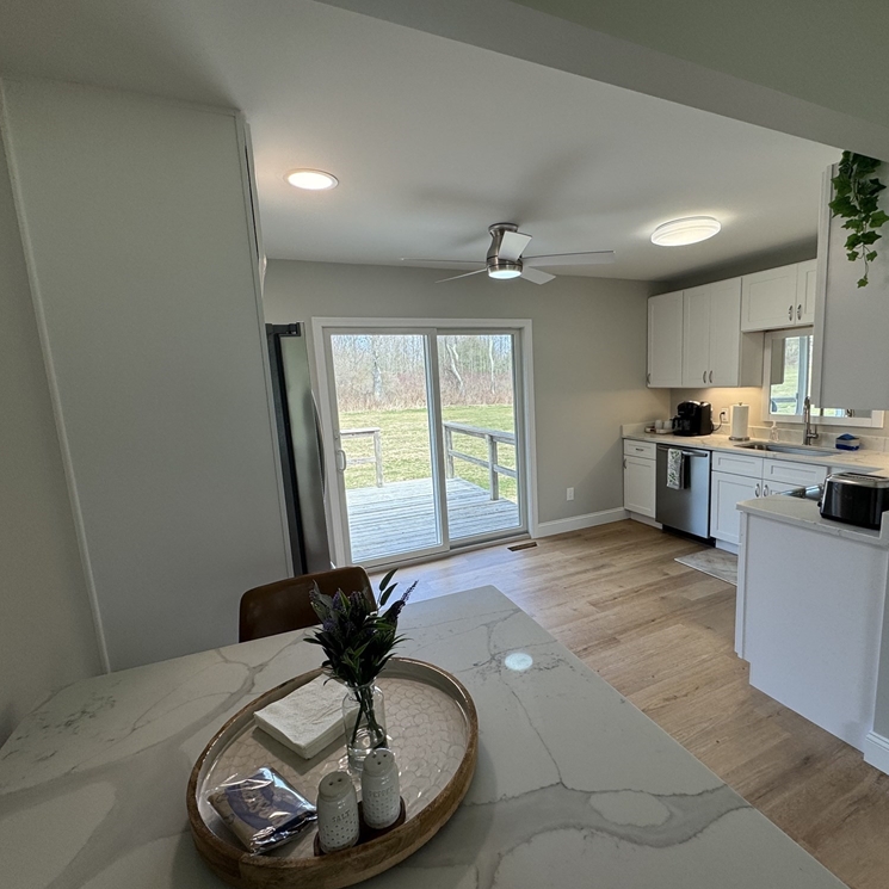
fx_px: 494
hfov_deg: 83.6
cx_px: 495
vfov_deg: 84.0
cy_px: 456
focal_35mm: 17
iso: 40
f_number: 2.2
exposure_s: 1/151
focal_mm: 2.22
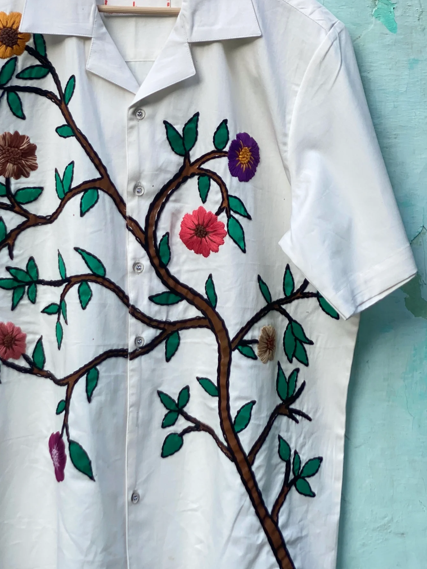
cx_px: 122
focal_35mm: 75
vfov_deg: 26.0
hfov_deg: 19.5
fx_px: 1234
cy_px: 272
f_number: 2
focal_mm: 6
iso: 20
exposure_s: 1/176
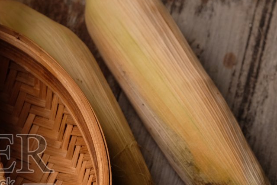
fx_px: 1231
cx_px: -17
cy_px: 164
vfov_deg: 8.6
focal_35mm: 160
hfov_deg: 12.6
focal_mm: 42.5
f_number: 5
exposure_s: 1/80
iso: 400
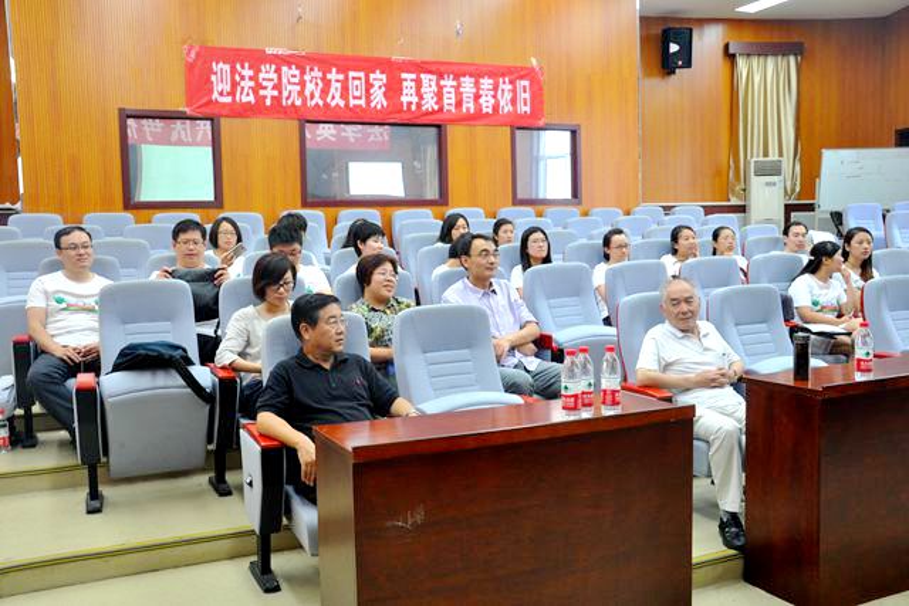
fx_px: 833
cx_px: 454
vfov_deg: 40.0
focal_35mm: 33
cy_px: 303
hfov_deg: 57.2
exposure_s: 1/25
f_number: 5
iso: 640
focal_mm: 22
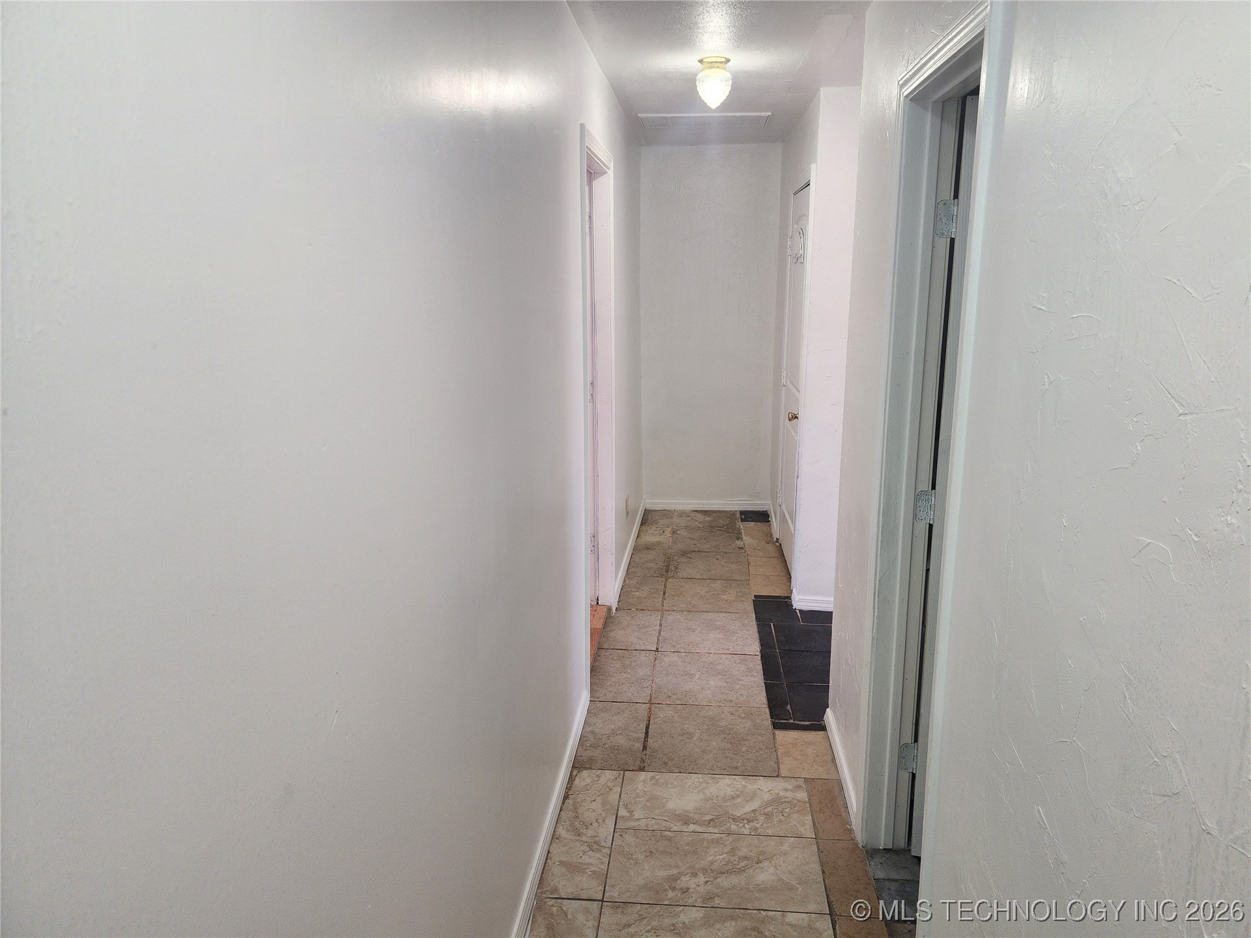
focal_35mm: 23
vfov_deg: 58.9
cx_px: 626
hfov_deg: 73.9
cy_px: 469
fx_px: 831
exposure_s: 1/60
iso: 200
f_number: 1.8
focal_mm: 6.4
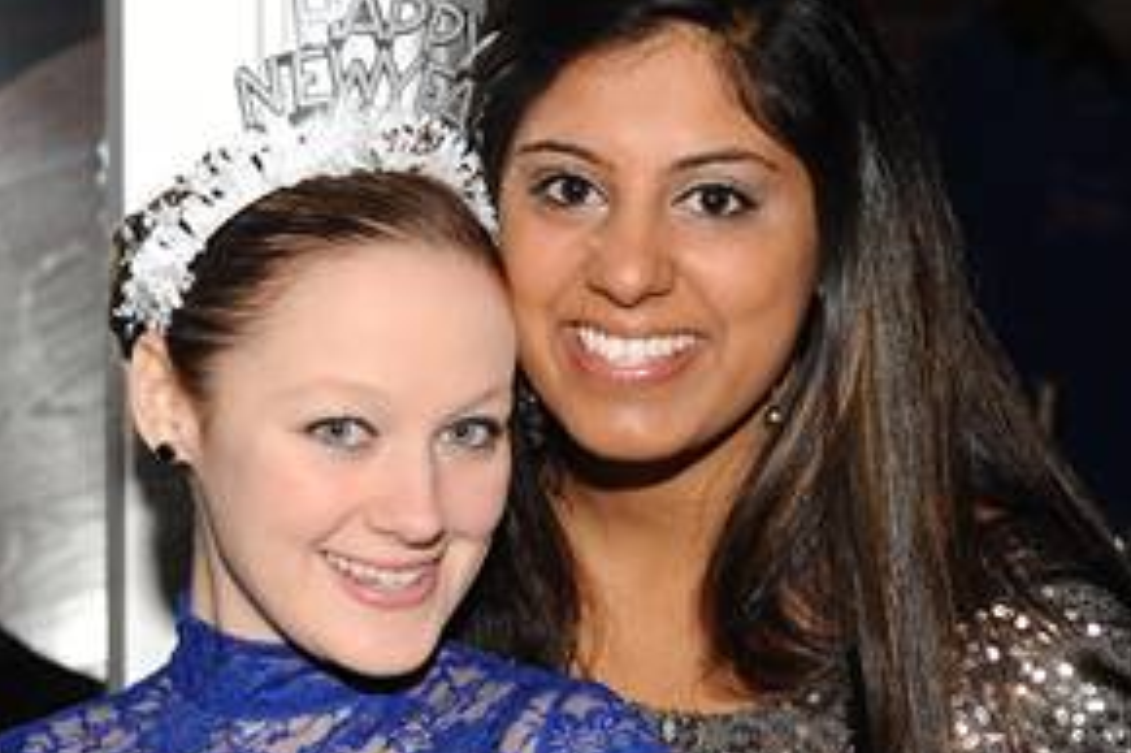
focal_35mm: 110
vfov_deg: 12.4
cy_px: 336
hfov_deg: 18.6
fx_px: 3454
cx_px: 558
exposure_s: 1/250
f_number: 4.8
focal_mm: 58
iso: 800
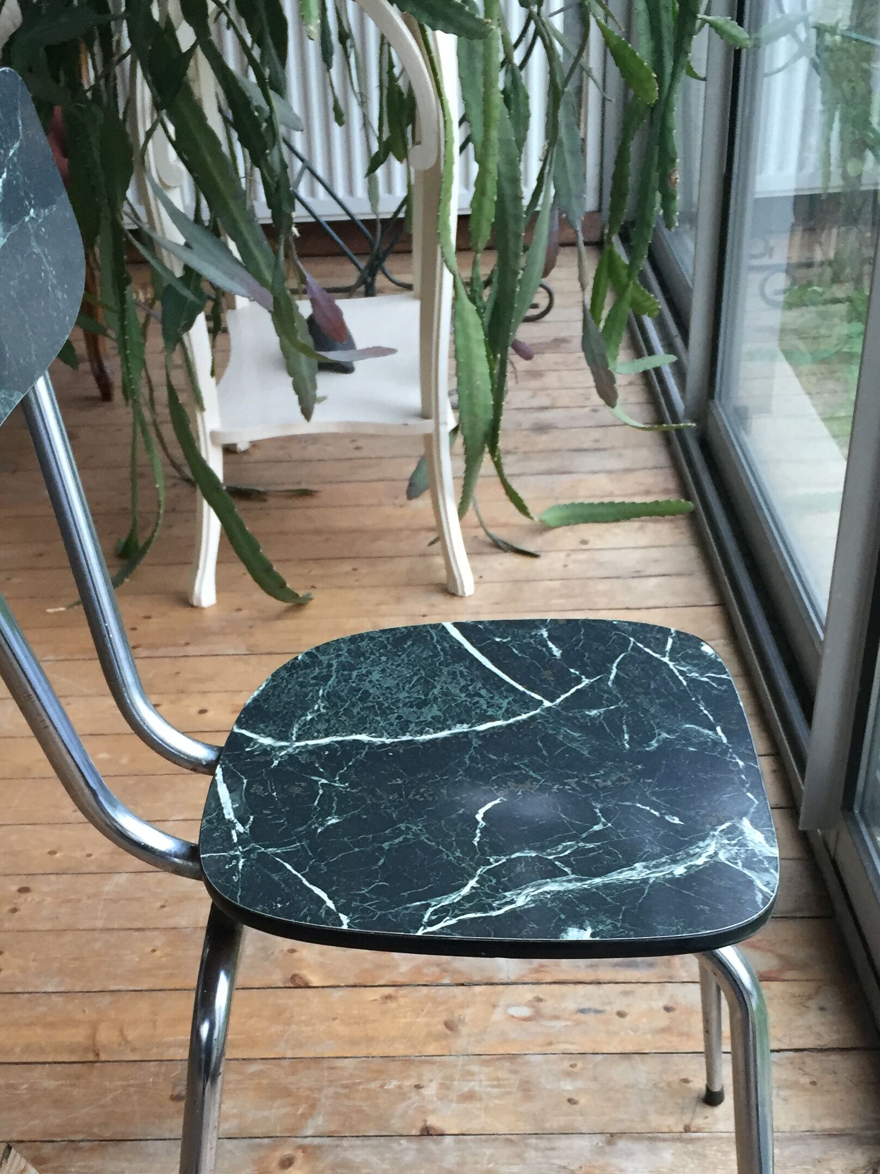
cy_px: 836
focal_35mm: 44
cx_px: 375
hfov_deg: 32.8
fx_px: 1492
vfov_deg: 42.0
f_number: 2.2
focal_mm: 4.15
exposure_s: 1/33
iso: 125
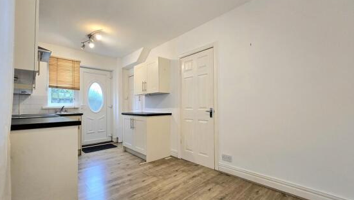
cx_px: 175
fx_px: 141
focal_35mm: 15
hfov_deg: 103.0
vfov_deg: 70.6
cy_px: 100
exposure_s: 1/50.3
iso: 200
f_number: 2.2
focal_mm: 2.2
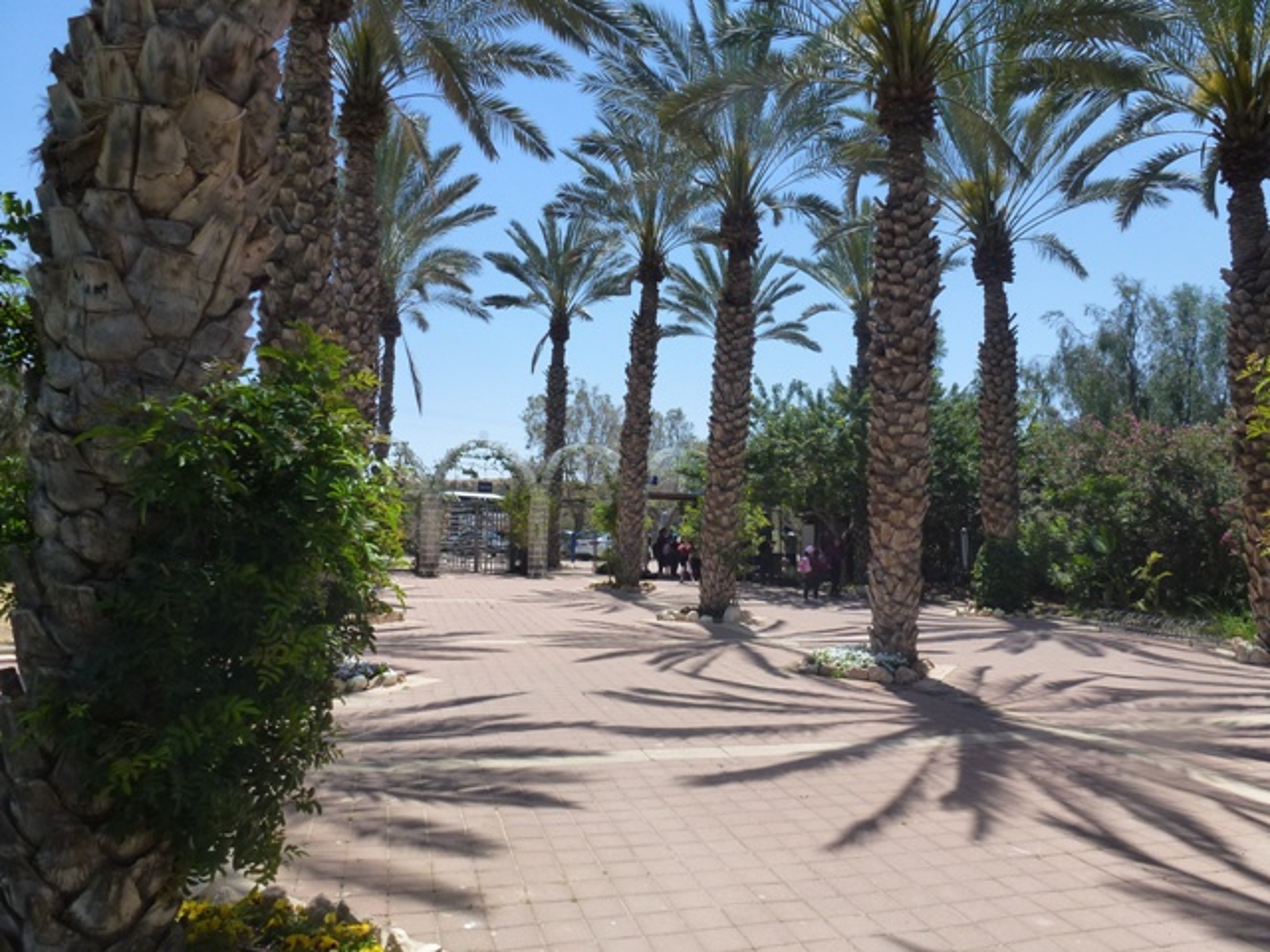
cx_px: 635
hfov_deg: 71.6
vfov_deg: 56.8
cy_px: 476
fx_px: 881
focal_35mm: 24
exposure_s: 1/800
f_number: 4
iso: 160
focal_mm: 4.3
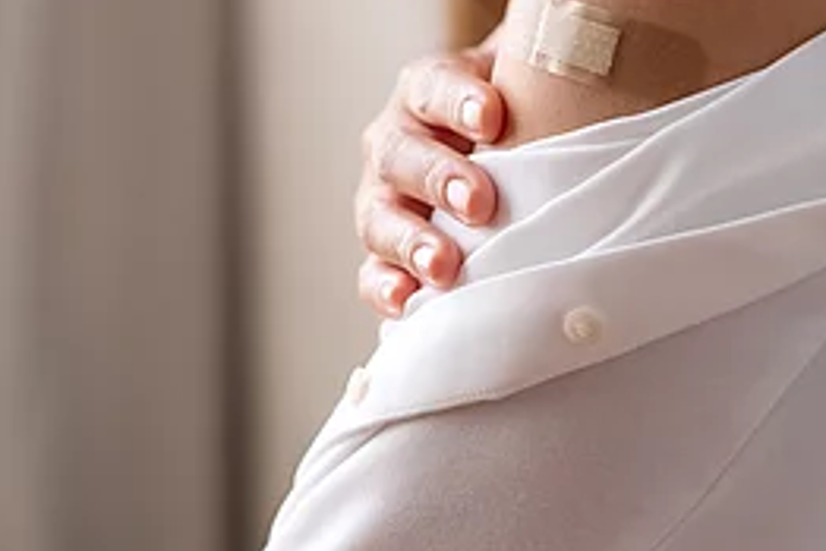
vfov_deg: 8.9
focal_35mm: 154
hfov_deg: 13.3
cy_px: 85
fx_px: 3535
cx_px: 284
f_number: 2
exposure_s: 1/600
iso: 200
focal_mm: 56
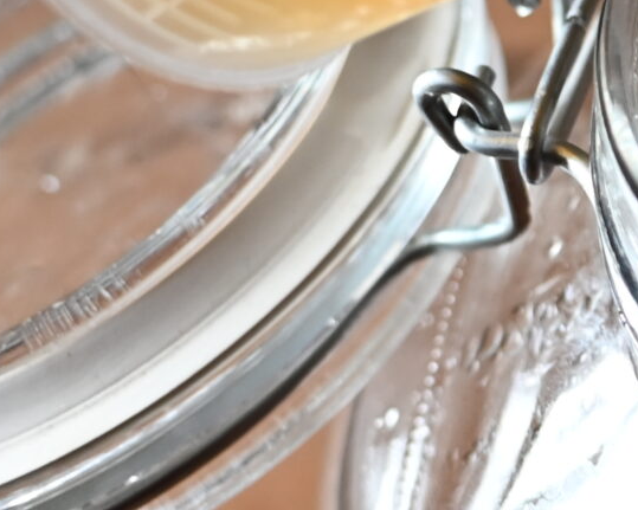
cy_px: 50
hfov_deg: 11.5
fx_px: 2945
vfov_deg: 9.9
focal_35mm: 156
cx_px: 1126
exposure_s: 1/40
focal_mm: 35
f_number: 3.5
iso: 1600
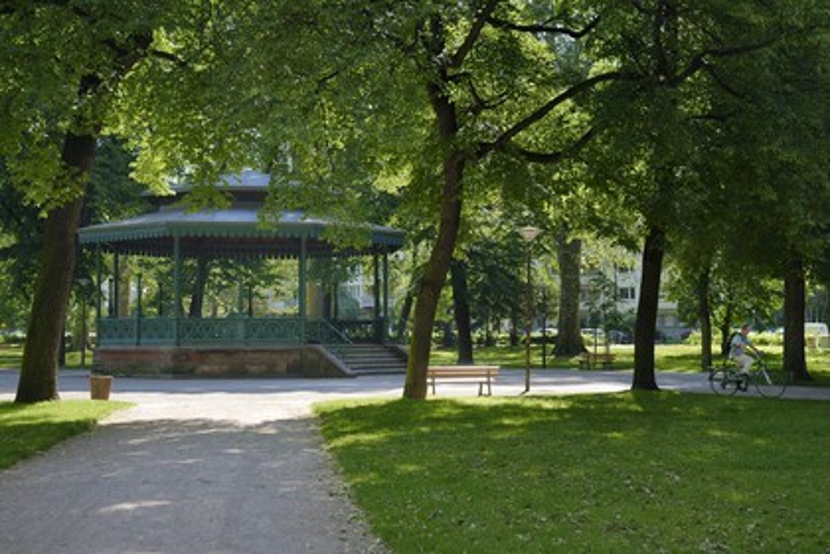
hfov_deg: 39.6
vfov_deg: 27.0
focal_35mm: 50
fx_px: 1153
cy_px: 277
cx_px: 415
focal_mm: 50
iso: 200
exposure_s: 1/400
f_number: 3.5
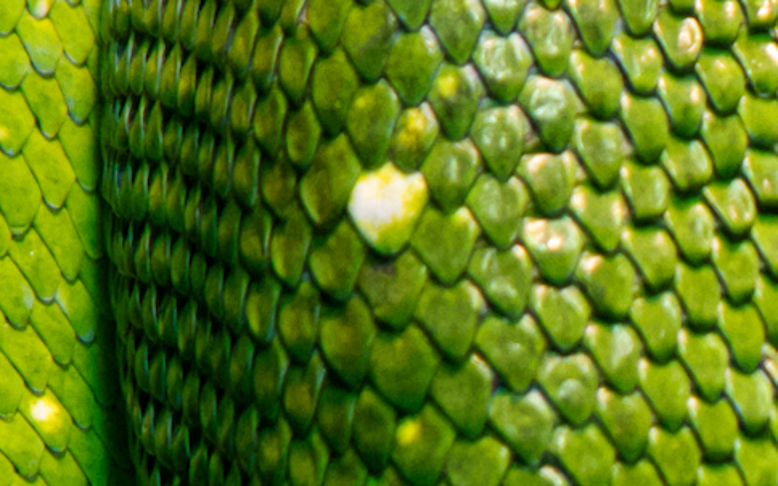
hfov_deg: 2.2
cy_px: 629
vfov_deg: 1.4
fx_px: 20579
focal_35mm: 971
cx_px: 1603
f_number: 4
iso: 800
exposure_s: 1/120
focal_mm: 80
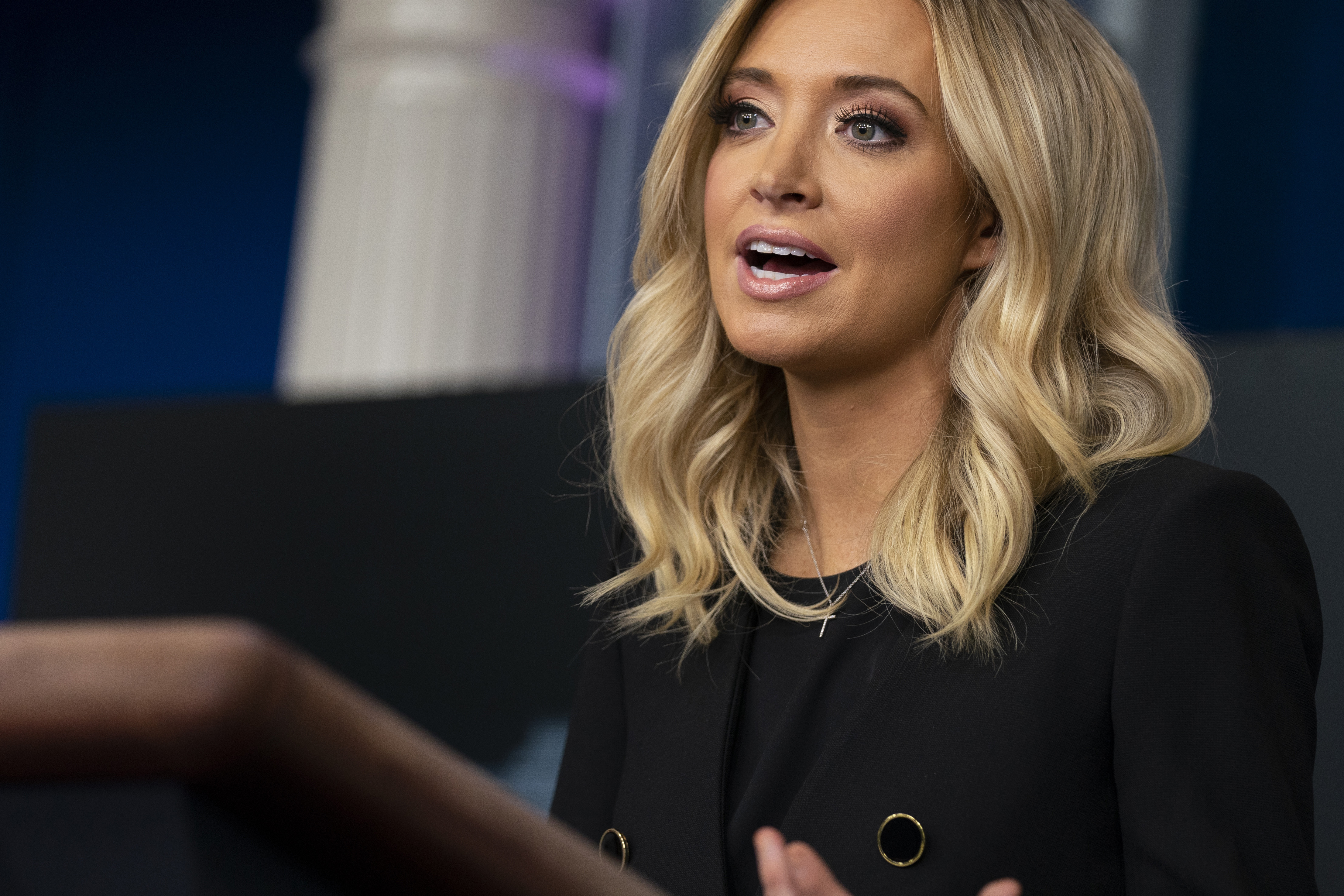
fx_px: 8138
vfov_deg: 6.3
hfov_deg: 9.4
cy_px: 471
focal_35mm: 218
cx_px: 759
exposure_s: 1/640
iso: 1250
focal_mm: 165
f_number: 2.8
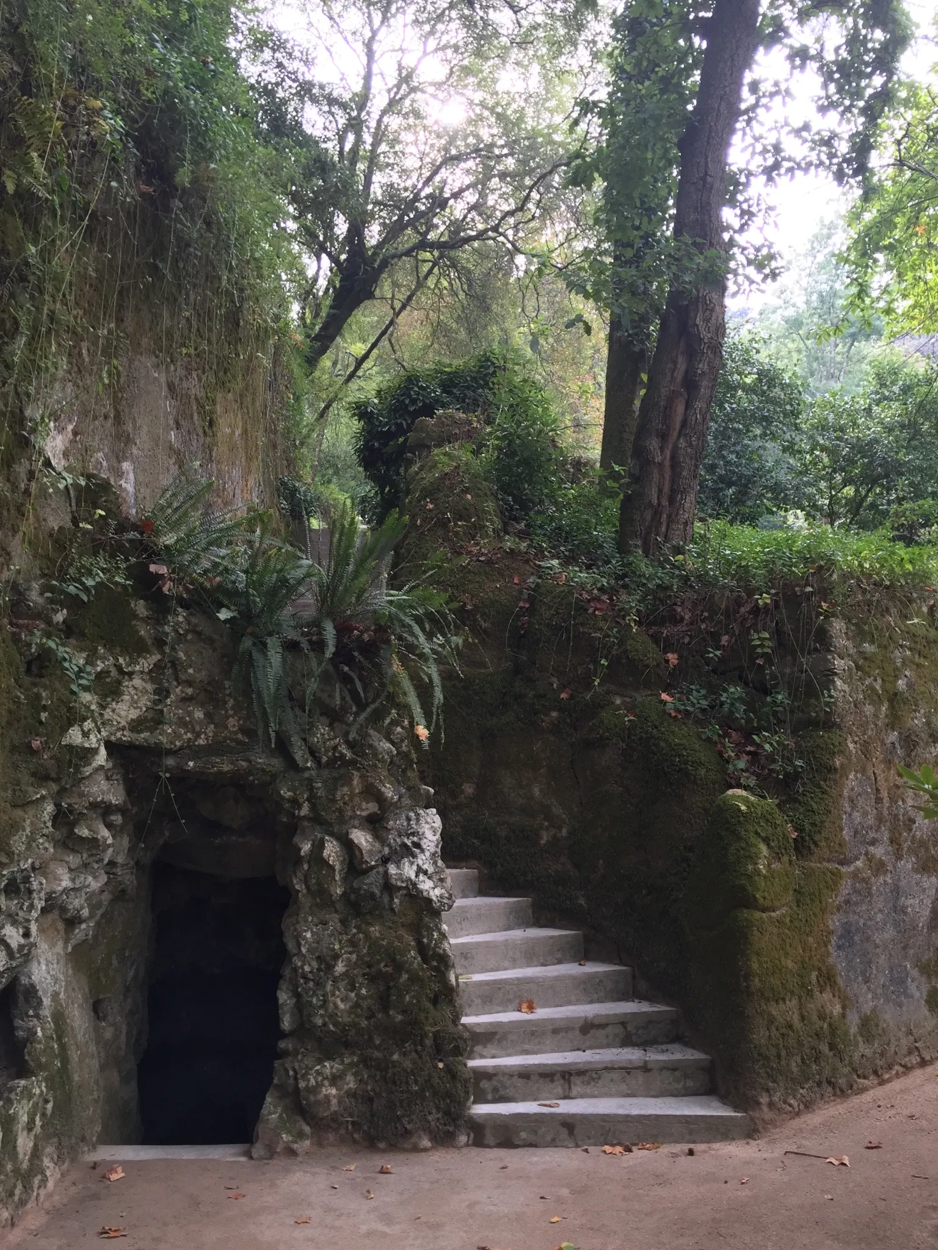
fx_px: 1048
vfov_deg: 61.7
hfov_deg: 48.2
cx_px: 469
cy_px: 625
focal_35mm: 29
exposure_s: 1/100
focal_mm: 4.15
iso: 40
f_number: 2.2
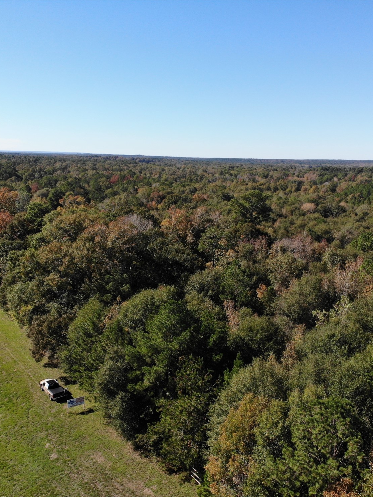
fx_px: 474
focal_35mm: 33
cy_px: 255
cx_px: 226
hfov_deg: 42.7
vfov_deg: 55.3
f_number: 2.8
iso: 100
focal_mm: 4.5
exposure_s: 1/781
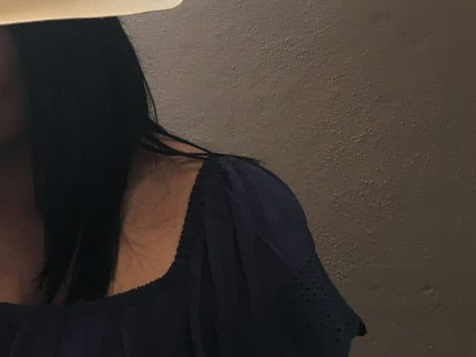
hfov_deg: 24.8
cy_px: 125
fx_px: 990
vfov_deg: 20.4
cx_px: -71
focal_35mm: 72
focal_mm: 4.15
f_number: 2.2
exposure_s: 1/33
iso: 40
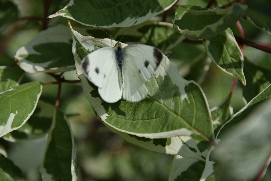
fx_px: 1186
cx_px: 136
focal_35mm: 158
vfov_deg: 8.7
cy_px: 90
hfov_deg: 13.0
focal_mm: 105
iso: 200
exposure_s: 1/1000
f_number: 8
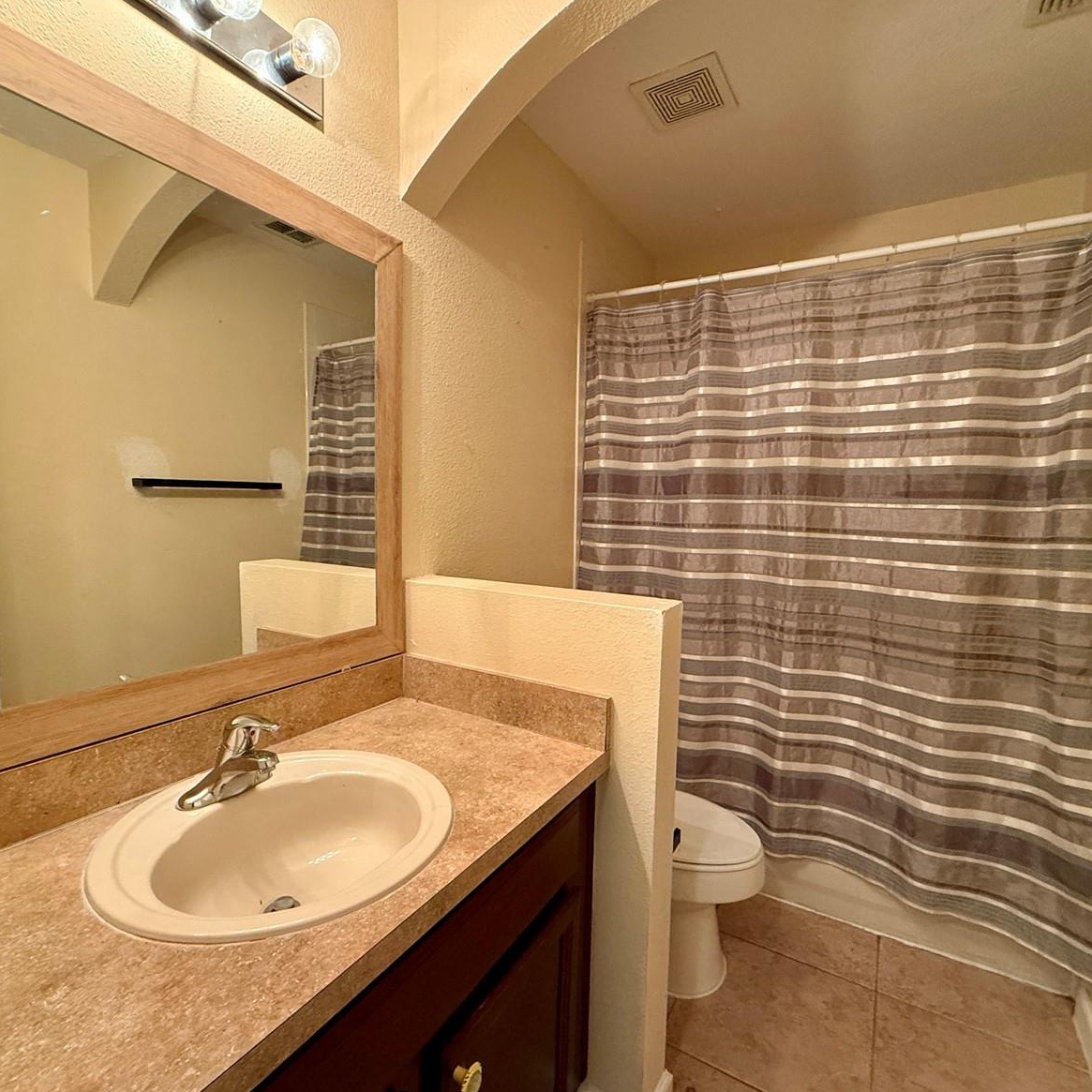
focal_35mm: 17
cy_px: 549
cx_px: 538
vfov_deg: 84.0
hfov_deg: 84.0
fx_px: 607
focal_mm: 2.22
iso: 400
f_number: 2.2
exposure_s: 1/60
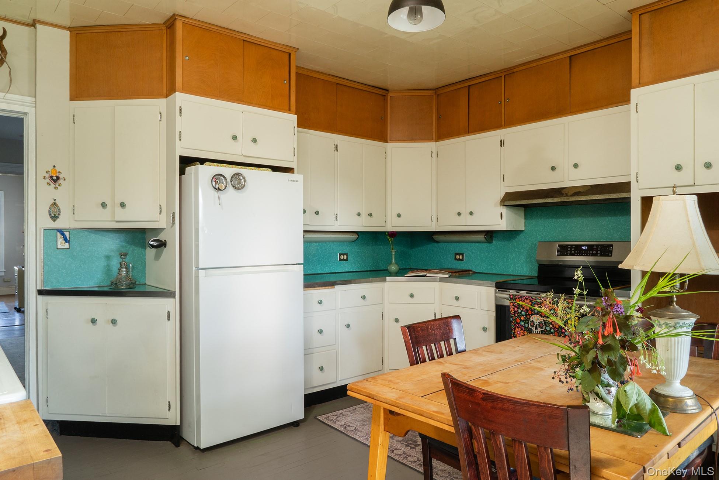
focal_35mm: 24
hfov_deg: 73.7
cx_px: 360
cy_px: 240
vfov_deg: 53.1
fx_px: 479
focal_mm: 24
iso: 400
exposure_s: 1/2
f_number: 16
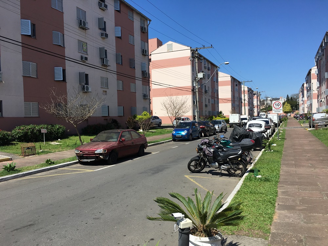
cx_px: 164
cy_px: 123
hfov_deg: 61.7
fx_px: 275
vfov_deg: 48.2
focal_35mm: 29
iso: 25
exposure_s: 1/1923
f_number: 2.2
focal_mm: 4.15
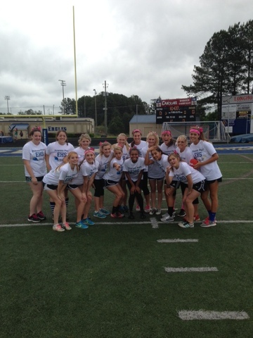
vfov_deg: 55.4
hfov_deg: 42.9
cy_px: 169
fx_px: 322
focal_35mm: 33
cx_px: 126
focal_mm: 4.13
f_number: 2.4
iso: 50
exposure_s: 1/387
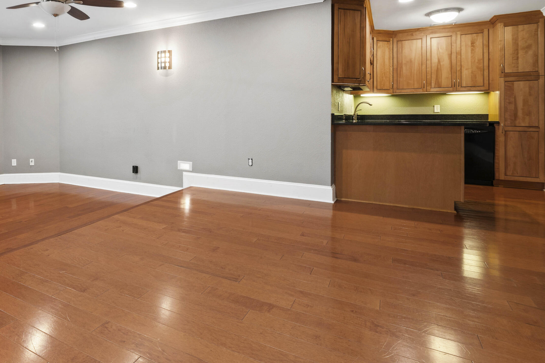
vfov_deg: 57.9
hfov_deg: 79.2
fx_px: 318
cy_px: 115
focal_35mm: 21
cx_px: 194
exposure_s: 1.3
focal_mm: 10
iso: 100
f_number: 8
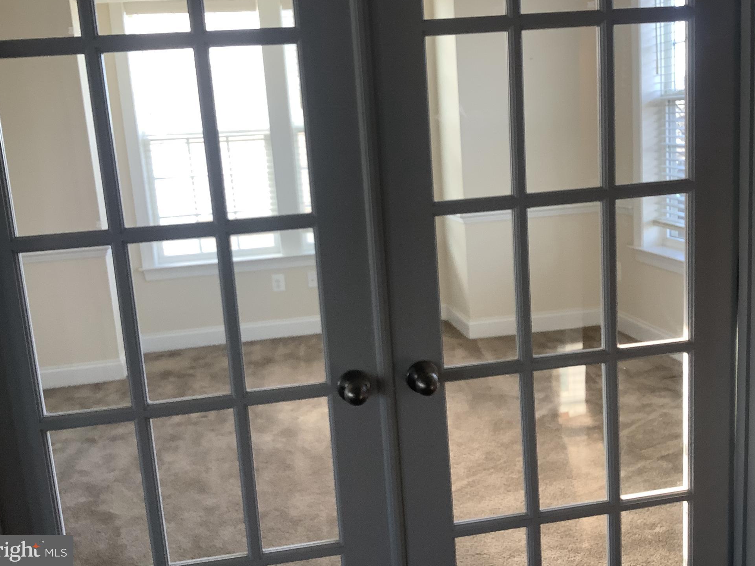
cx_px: 377
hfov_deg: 55.4
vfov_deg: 42.9
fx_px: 720
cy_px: 266
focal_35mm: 33
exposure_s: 1/60
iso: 50
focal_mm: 3.3
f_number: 2.4
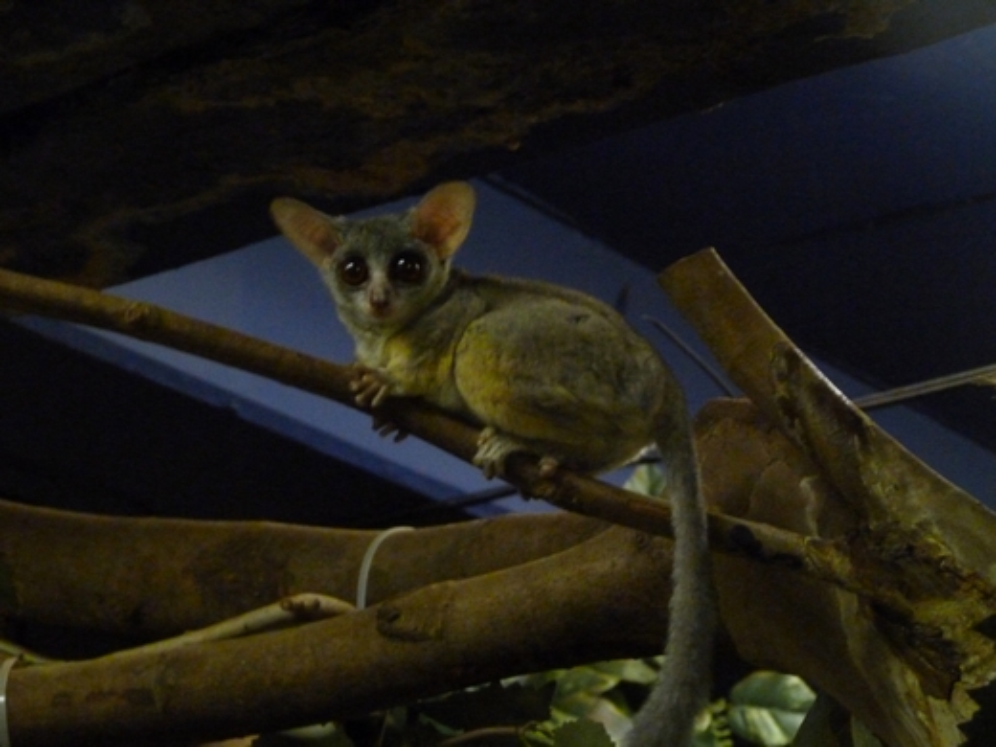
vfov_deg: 13.0
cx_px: 498
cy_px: 374
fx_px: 3280
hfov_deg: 17.3
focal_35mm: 114
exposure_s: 1/1.3
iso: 800
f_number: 3.5
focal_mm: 20.4
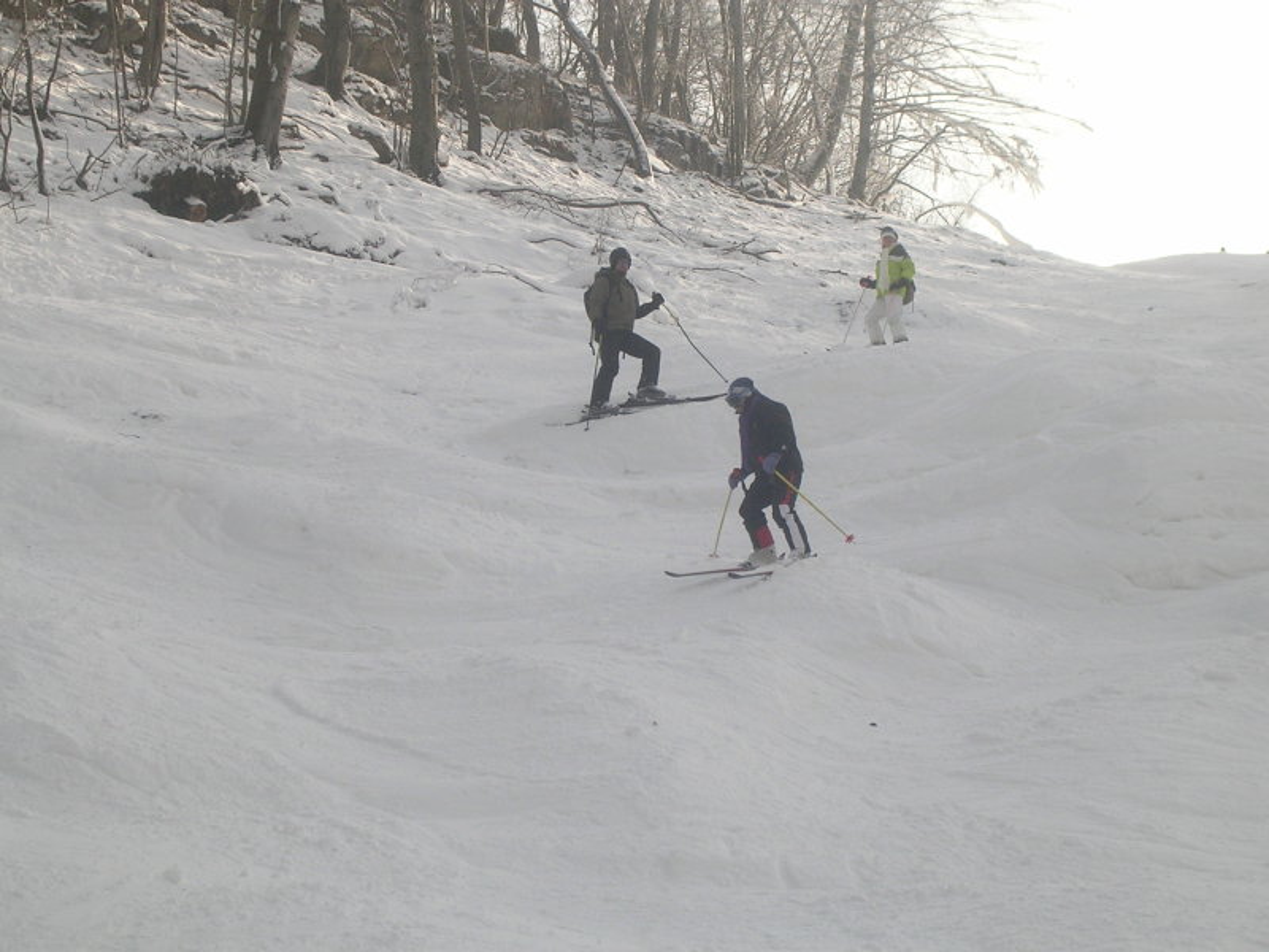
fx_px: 4216
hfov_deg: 17.1
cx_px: 634
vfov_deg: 12.9
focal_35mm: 115
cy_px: 476
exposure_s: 1/309
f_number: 4.9
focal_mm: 17.4
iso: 50
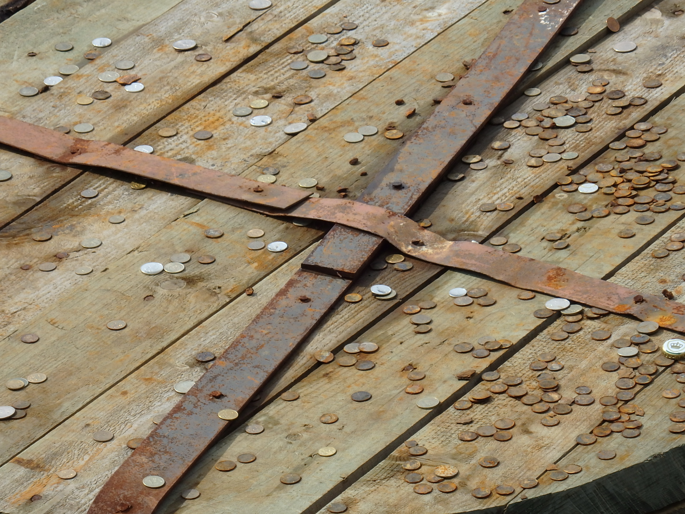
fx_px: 6570
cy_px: 257
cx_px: 342
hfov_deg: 6.0
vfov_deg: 4.5
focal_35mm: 332
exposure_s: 1/400
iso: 125
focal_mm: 59.3
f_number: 6.7
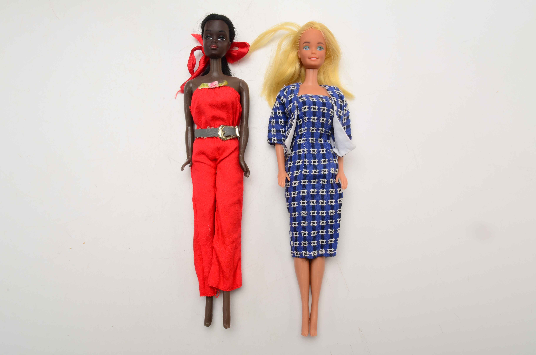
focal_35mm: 33
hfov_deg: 57.3
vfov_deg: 39.8
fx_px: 490
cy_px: 178
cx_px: 268
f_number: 22
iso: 100
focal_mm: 22
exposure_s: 1/160
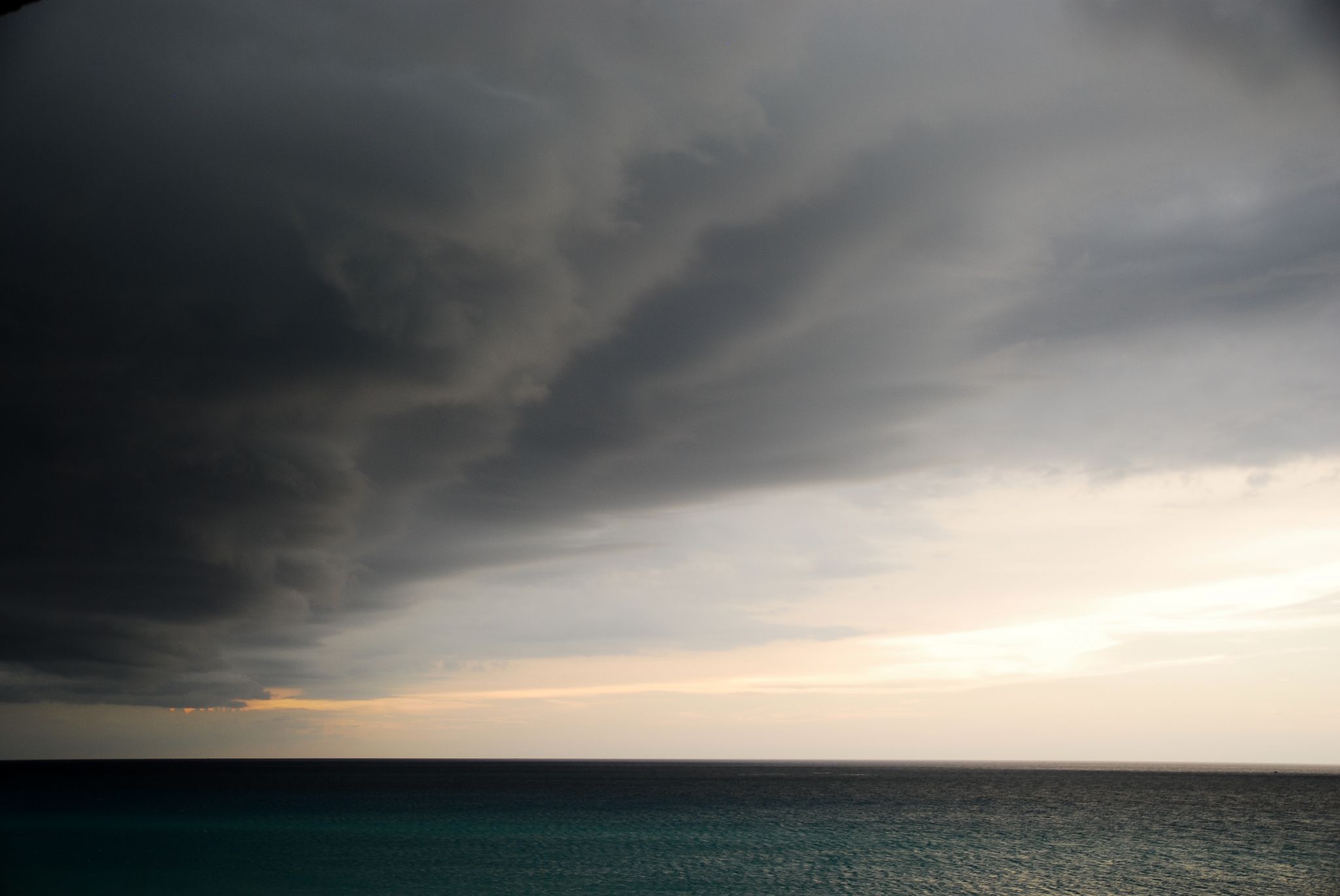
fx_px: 1453
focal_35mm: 39
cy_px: 448
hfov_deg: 49.5
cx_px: 670
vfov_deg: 34.3
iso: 100
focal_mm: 26
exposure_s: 1/40
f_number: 3.2
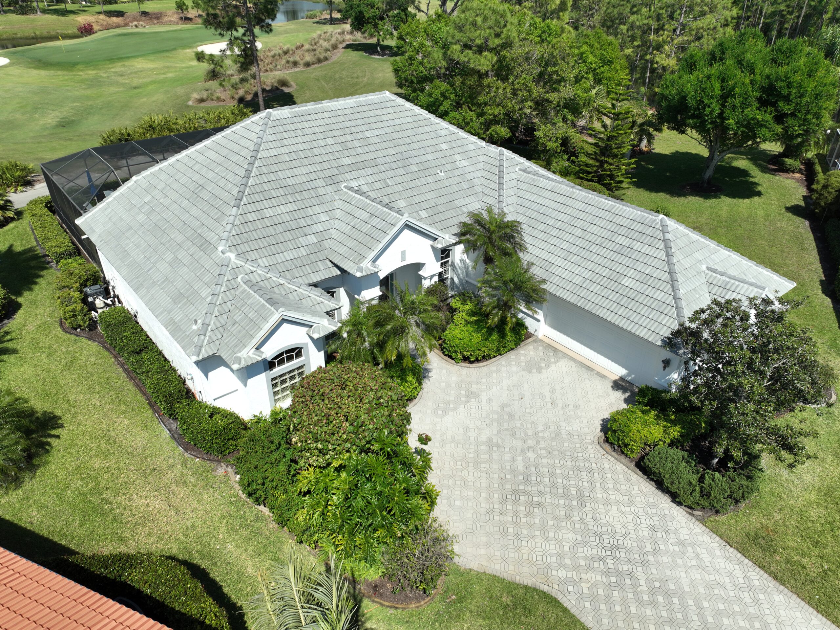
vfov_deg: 56.8
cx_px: 420
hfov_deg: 71.6
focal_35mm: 24
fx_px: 582
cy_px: 315
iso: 100
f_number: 2.8
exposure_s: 1/320
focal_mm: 12.29
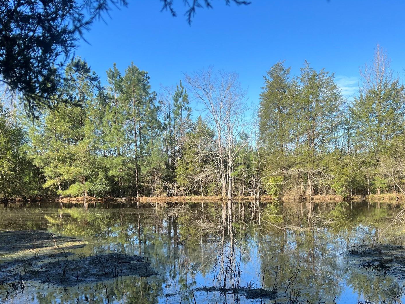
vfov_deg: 37.0
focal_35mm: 38
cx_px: 256
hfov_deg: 48.5
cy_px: 219
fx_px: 445
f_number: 1.5
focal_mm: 5.7
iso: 50
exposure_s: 1/1377
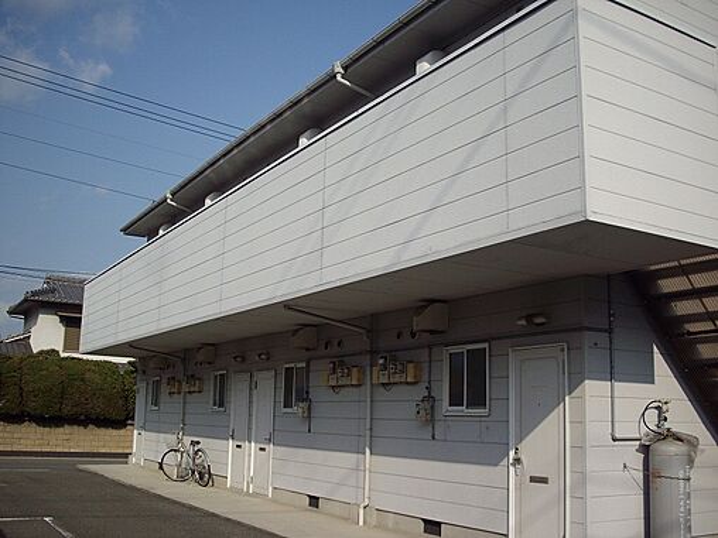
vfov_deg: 38.7
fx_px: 767
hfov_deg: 50.1
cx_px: 359
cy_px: 269
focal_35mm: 37
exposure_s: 1/400
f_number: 5.6
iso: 80
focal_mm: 6.2
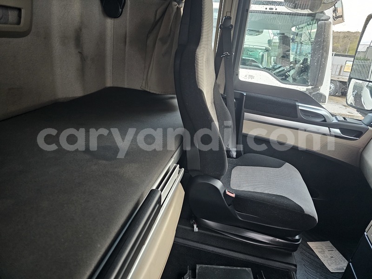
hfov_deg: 73.9
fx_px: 247
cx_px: 186
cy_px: 140
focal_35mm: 23
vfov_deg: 58.9
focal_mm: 6.3
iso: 800
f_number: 1.7
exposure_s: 1/24
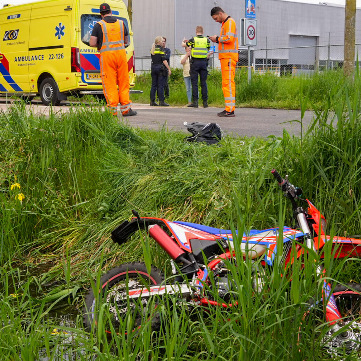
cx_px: 176
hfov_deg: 32.8
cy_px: 195
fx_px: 614
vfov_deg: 32.8
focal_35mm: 52
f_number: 7.1
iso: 200
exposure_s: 1/80
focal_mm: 24
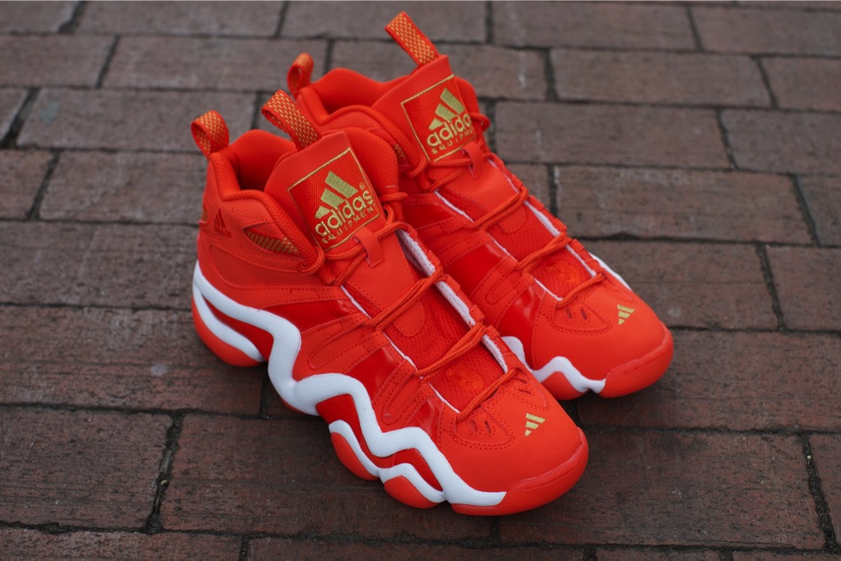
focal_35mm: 50
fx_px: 1168
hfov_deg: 39.6
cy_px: 280
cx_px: 420
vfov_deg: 27.0
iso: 125
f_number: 6.3
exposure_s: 1/200
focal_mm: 50
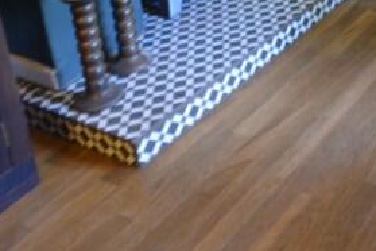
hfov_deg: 28.8
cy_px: -148
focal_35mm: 55
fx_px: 574
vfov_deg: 20.3
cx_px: 503
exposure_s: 1/1.6
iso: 400
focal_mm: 10
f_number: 8
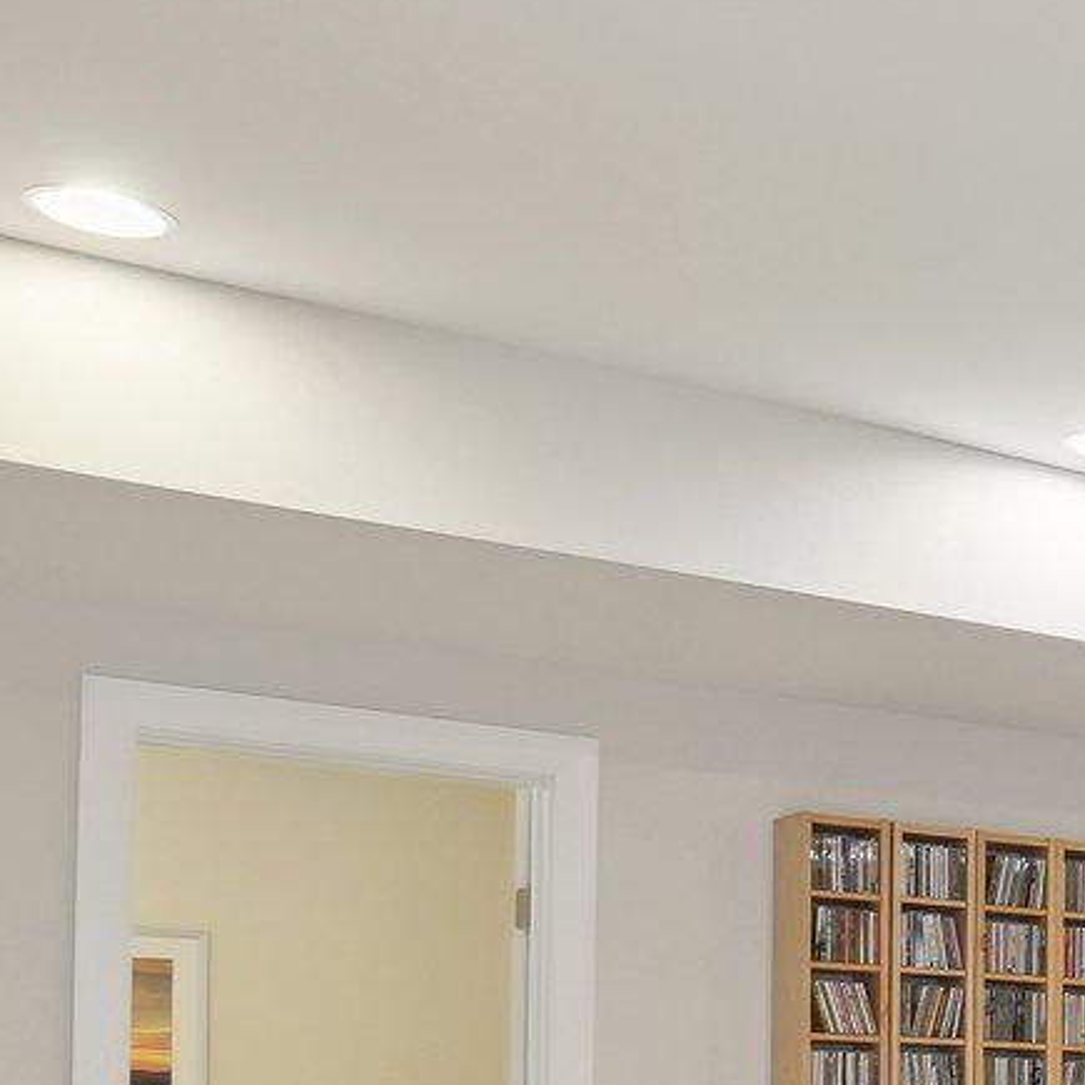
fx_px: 2128
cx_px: 1736
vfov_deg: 26.0
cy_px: 1246
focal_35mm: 60
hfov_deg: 22.2
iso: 100
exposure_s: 1/1.67
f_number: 7.1
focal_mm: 10
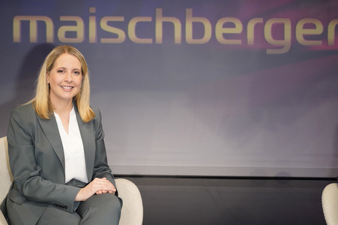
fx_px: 338
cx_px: 169
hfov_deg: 53.2
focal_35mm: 36
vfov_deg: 36.8
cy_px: 112
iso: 2000
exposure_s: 1/160
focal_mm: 36
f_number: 5.6
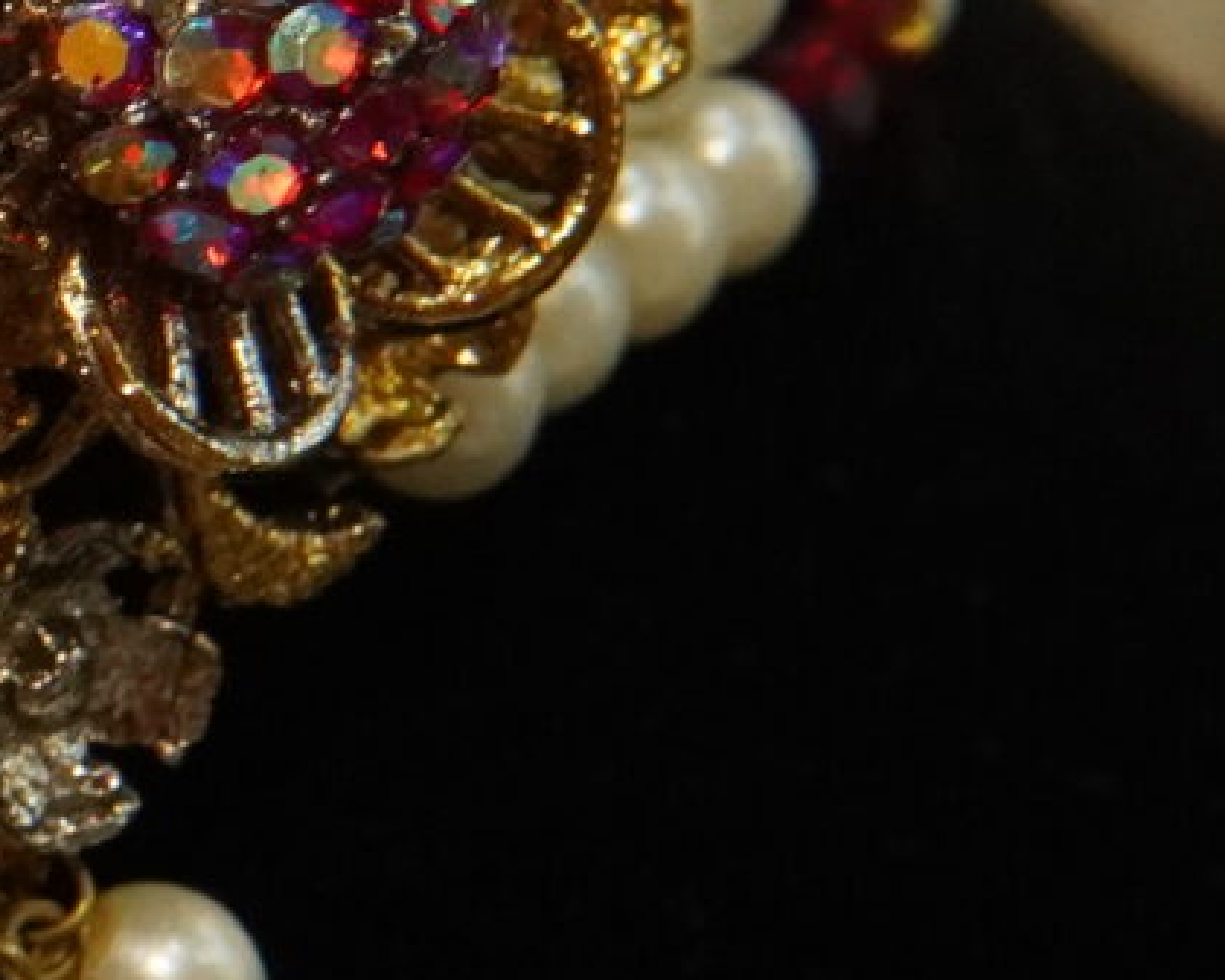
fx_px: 9320
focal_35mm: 257
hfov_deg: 7.1
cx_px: -1600
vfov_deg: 6.0
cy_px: 449
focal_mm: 30
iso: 2000
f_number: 8
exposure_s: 1/80
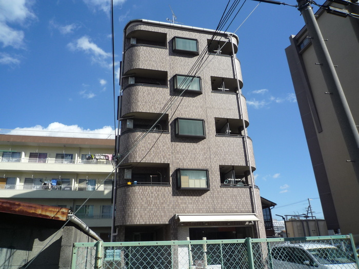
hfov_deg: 69.4
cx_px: 180
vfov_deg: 54.9
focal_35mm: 25
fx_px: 259
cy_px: 134
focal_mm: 4.4
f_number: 4.5
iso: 100
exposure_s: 1/640
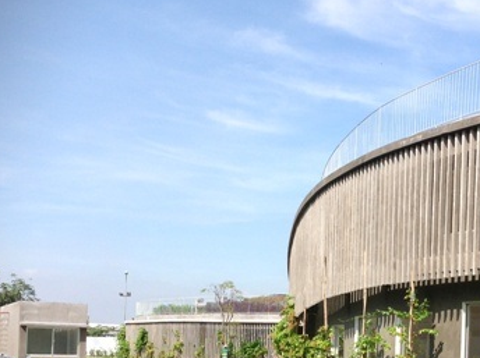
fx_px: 942
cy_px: 344
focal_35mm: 68
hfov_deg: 28.3
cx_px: 338
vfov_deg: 21.0
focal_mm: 4.28
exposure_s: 1/1439
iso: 50
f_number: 2.4
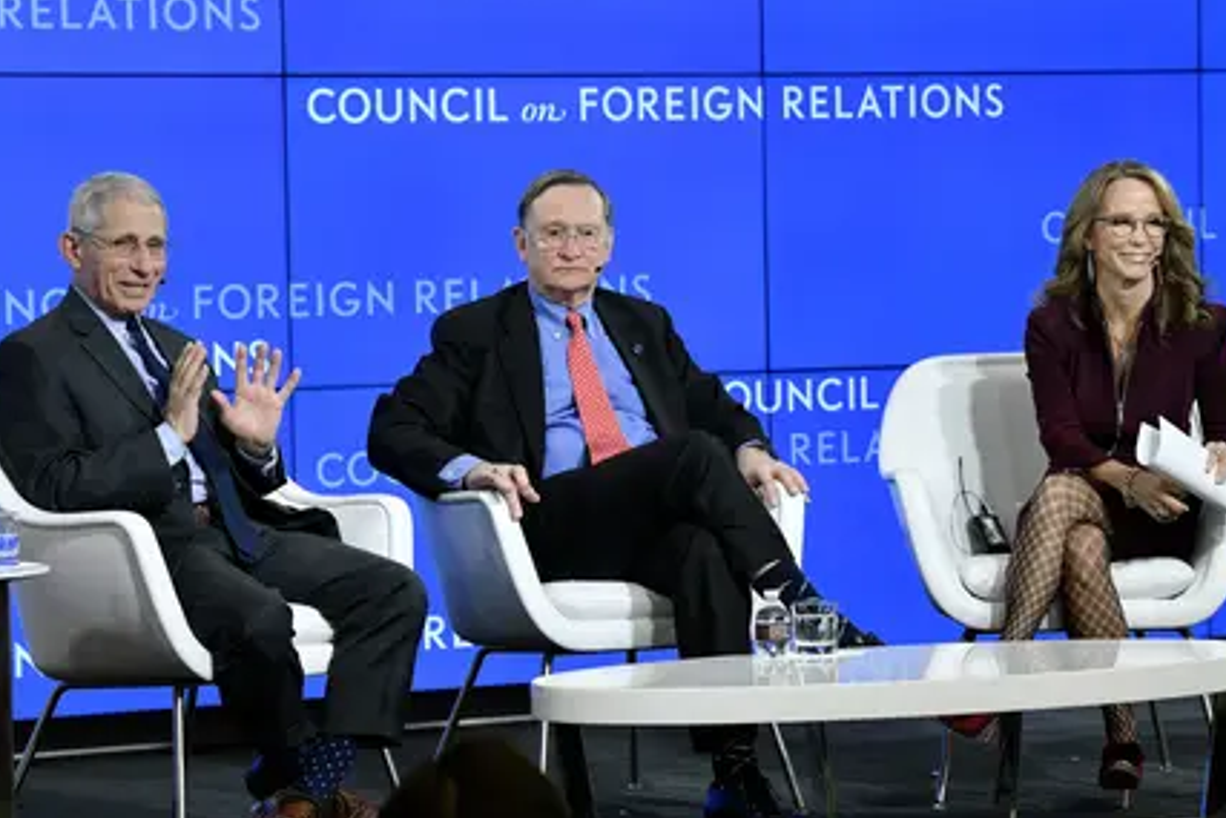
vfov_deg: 9.4
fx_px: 4974
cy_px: 403
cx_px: 586
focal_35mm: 146
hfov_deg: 14.1
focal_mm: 120
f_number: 6.3
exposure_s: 1/125
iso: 2000
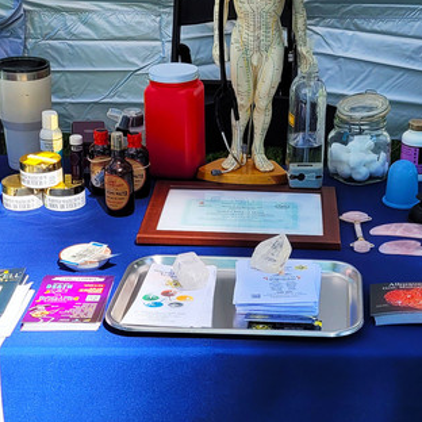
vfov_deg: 22.5
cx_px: 260
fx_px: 1062
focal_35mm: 77
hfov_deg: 22.4
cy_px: 219
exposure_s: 1/812
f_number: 1.8
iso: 40
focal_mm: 5.4
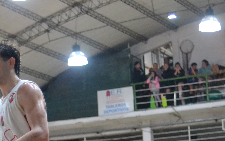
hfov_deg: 15.2
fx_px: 830
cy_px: 161
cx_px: -3
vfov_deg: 9.6
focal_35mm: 135
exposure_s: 1/250
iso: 3200
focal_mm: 35
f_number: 4
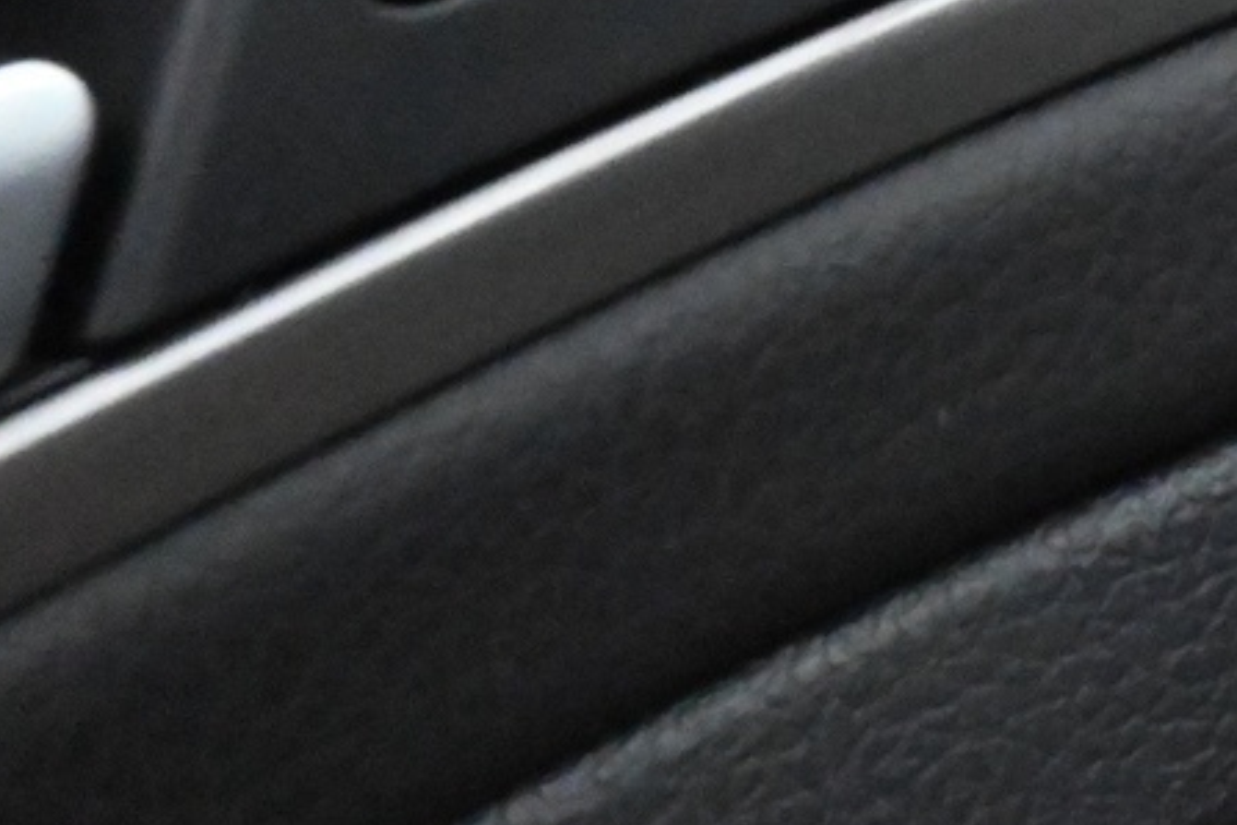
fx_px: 2989
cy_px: -42
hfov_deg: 20.9
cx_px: 1674
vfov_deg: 15.4
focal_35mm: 87
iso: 12800
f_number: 13
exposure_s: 1/13
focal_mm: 16
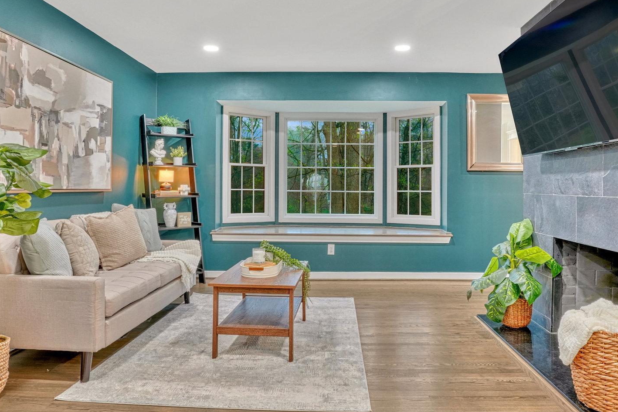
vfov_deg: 49.5
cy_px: 188
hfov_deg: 69.4
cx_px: 319
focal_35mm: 26
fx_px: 446
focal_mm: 18
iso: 1250
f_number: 8
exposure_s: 1/15
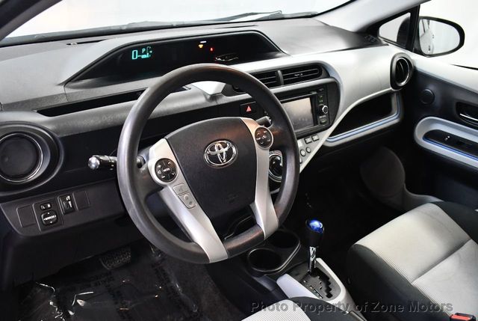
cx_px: 239
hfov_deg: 53.1
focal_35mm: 36
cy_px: 160
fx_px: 479
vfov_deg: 37.0
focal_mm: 18
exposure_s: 1/125
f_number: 3.5
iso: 3200
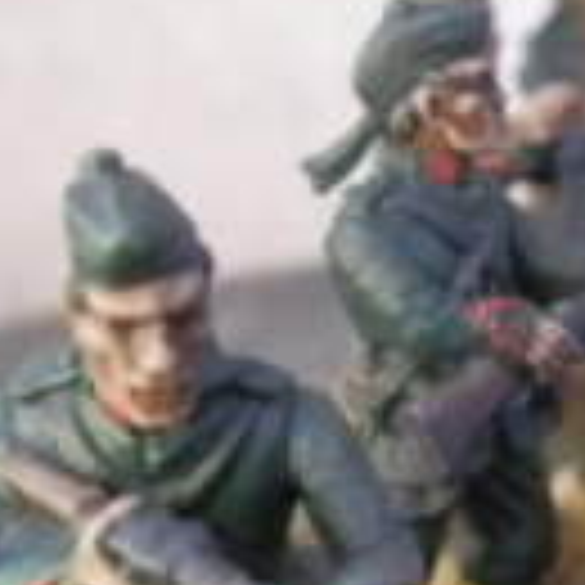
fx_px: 1950
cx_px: 616
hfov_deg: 16.6
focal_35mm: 102
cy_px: 441
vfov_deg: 17.0
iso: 400
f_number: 3.1
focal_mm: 5
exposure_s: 1/100
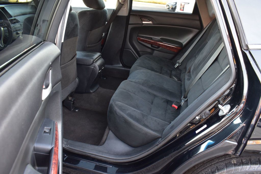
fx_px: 217
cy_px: 87
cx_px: 130
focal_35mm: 30
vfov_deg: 43.6
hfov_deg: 61.9
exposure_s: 1/15
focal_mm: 20
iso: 640
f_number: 6.3
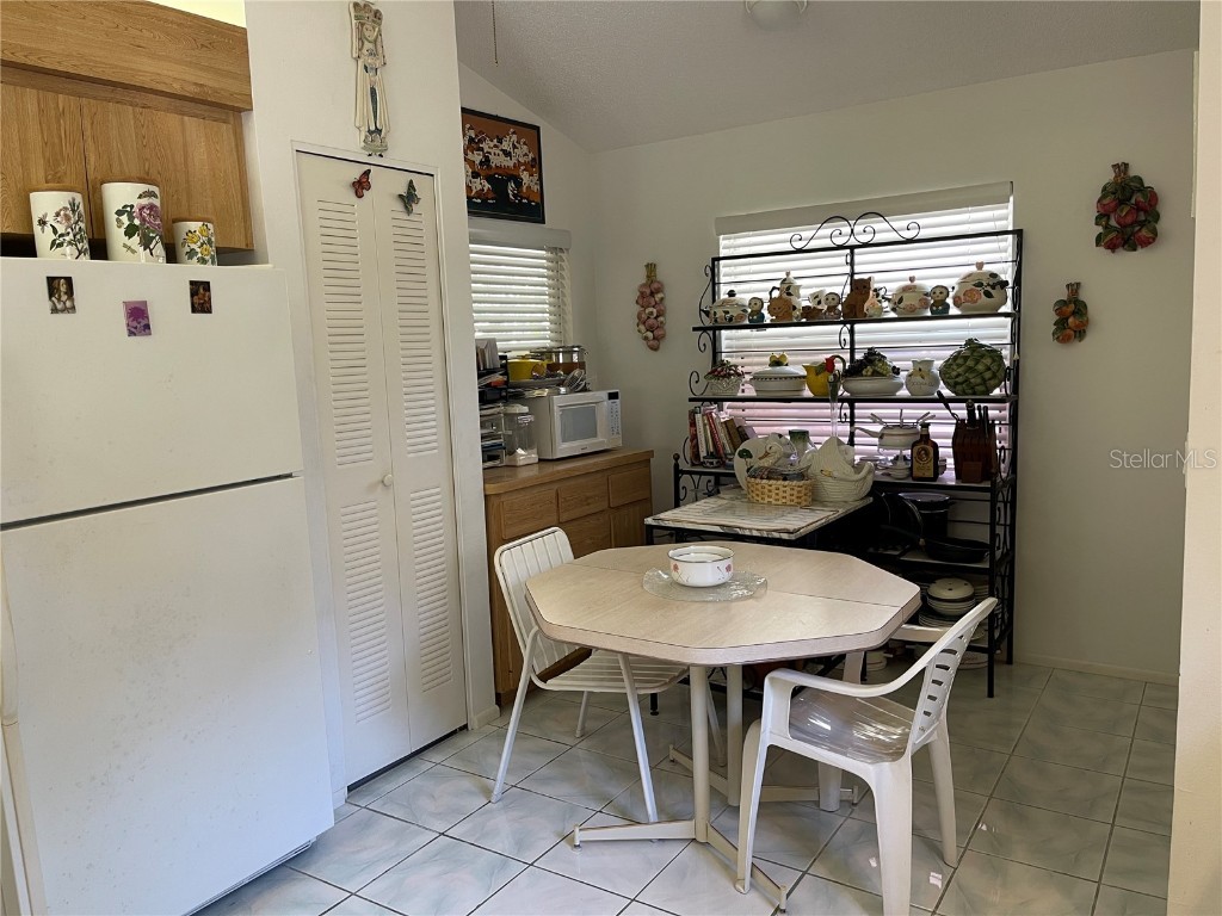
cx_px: 611
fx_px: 883
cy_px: 458
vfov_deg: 54.9
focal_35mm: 25
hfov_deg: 69.4
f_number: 1.6
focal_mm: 5.1
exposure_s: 1/60
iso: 100
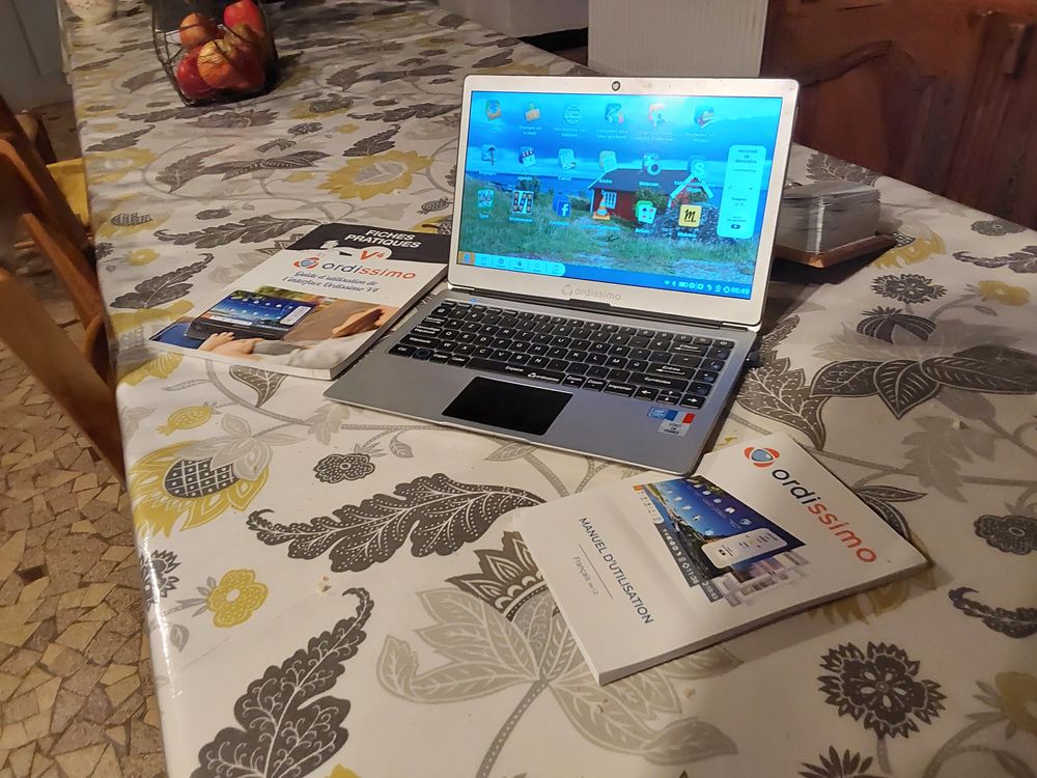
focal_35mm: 28
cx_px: 518
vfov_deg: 49.7
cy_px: 389
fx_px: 839
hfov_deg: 63.4
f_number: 1.9
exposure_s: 1/25
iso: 320
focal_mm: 2.91
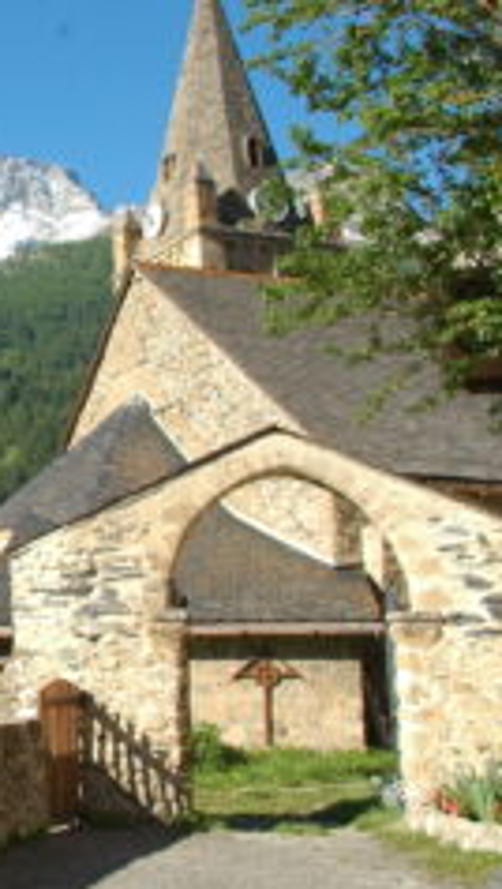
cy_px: 390
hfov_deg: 19.8
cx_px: -217
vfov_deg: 38.4
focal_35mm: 54
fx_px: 1273
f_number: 10
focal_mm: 20
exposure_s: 1/200
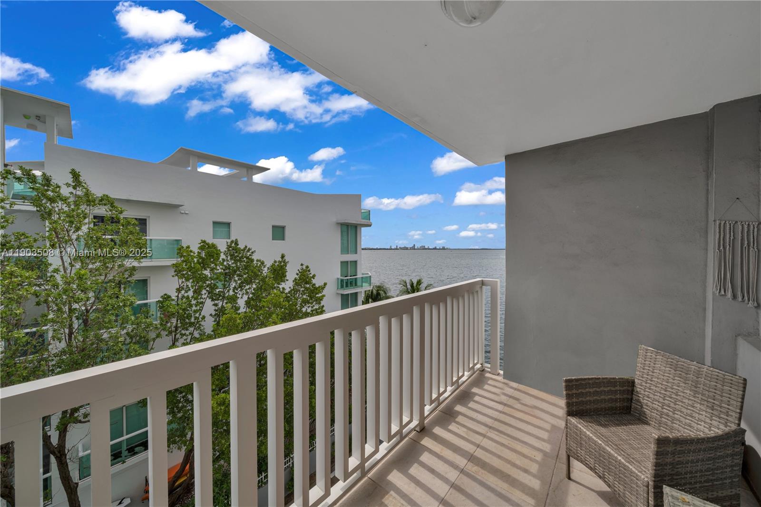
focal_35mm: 12
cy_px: 254
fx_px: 254
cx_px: 380
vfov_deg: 90.0
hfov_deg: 112.6
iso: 50
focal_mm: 12
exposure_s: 1/80
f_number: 11
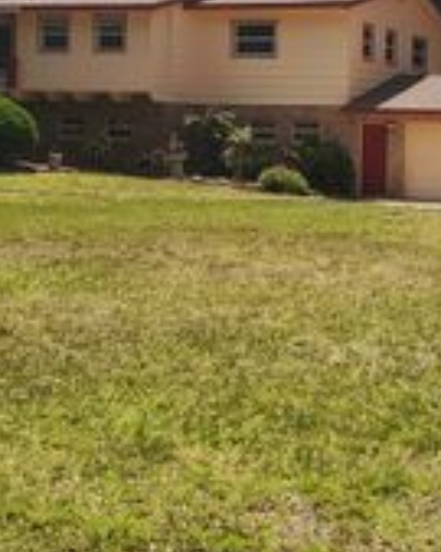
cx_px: 399
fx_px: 1225
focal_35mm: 75
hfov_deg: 20.0
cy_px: 136
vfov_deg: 25.1
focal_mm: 4.3
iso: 50
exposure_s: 1/1325
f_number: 2.4
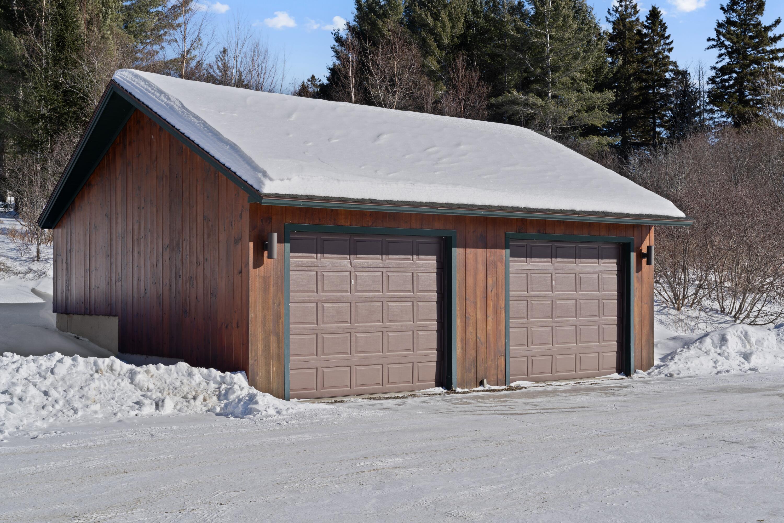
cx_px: 392
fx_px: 1021
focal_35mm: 47
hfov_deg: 42.0
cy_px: 262
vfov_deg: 28.7
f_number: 11
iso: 100
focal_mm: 46.9
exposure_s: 1/160
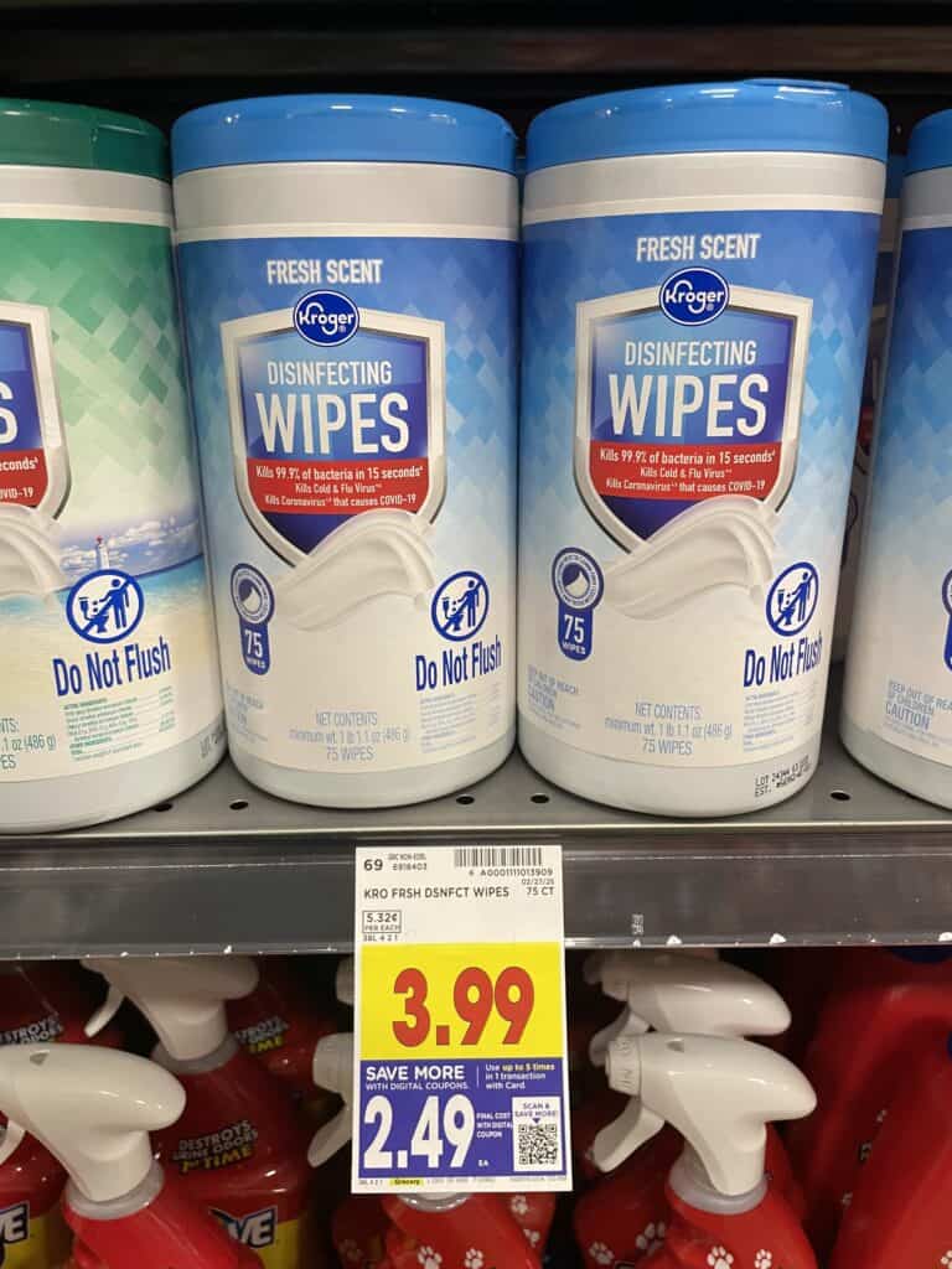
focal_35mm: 26
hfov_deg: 53.1
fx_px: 953
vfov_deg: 67.3
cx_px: 476
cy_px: 634
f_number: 1.6
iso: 125
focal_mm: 4.2
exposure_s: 1/63
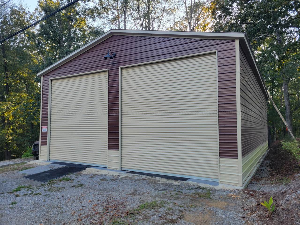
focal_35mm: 26
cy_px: 112
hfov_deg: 67.3
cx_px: 150
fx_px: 225
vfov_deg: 53.1
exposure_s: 1/219
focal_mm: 5.4
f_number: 1.8
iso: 40
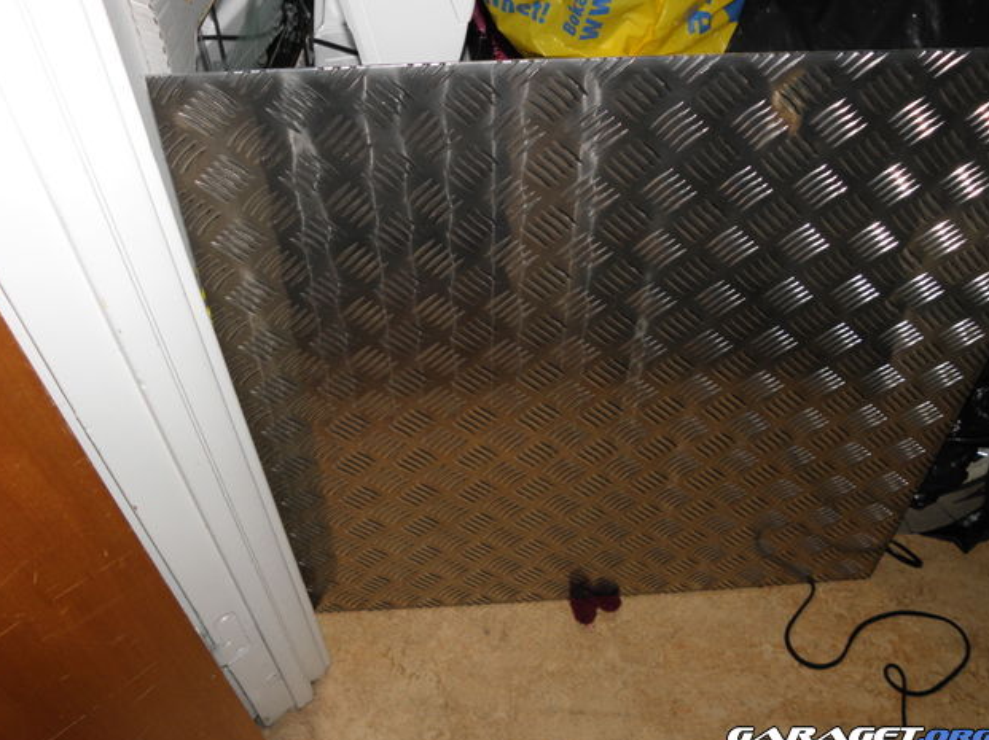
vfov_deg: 42.9
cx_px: 491
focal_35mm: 33
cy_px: 369
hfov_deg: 55.4
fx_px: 942
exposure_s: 1/30
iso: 100
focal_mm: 5.71
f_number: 3
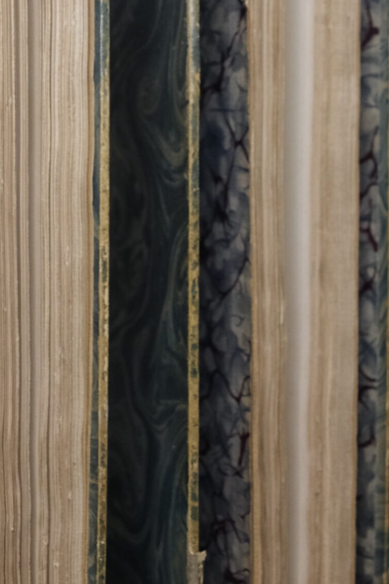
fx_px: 1167
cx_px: 58
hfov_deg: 18.7
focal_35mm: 72
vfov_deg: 27.9
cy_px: 201
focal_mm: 21.5
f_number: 3.5
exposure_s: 1/100
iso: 2000
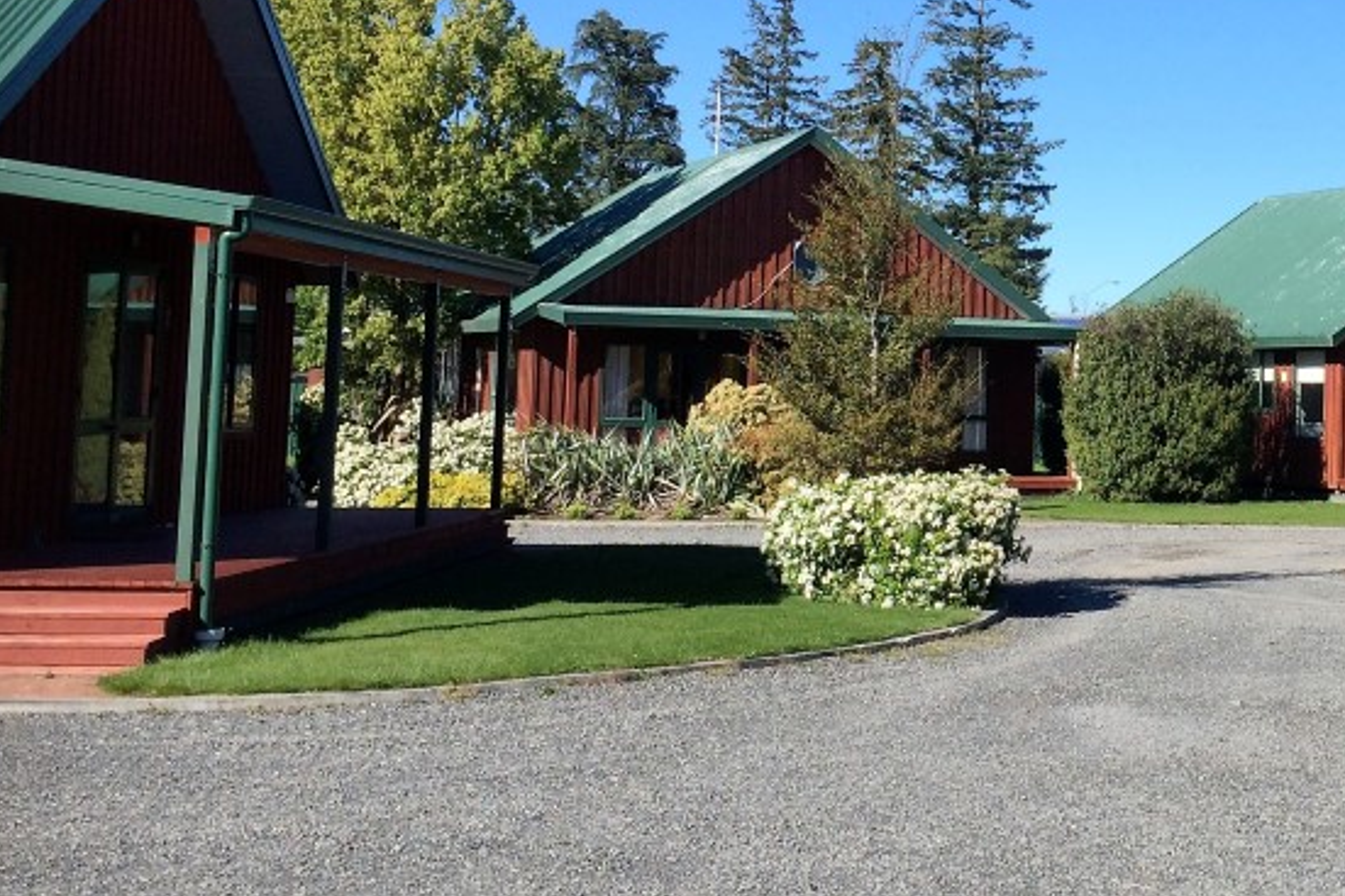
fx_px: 2091
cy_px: 237
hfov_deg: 33.9
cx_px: 1183
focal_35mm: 56
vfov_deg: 23.9
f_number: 2.2
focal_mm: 4.15
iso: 32
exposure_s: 1/1642
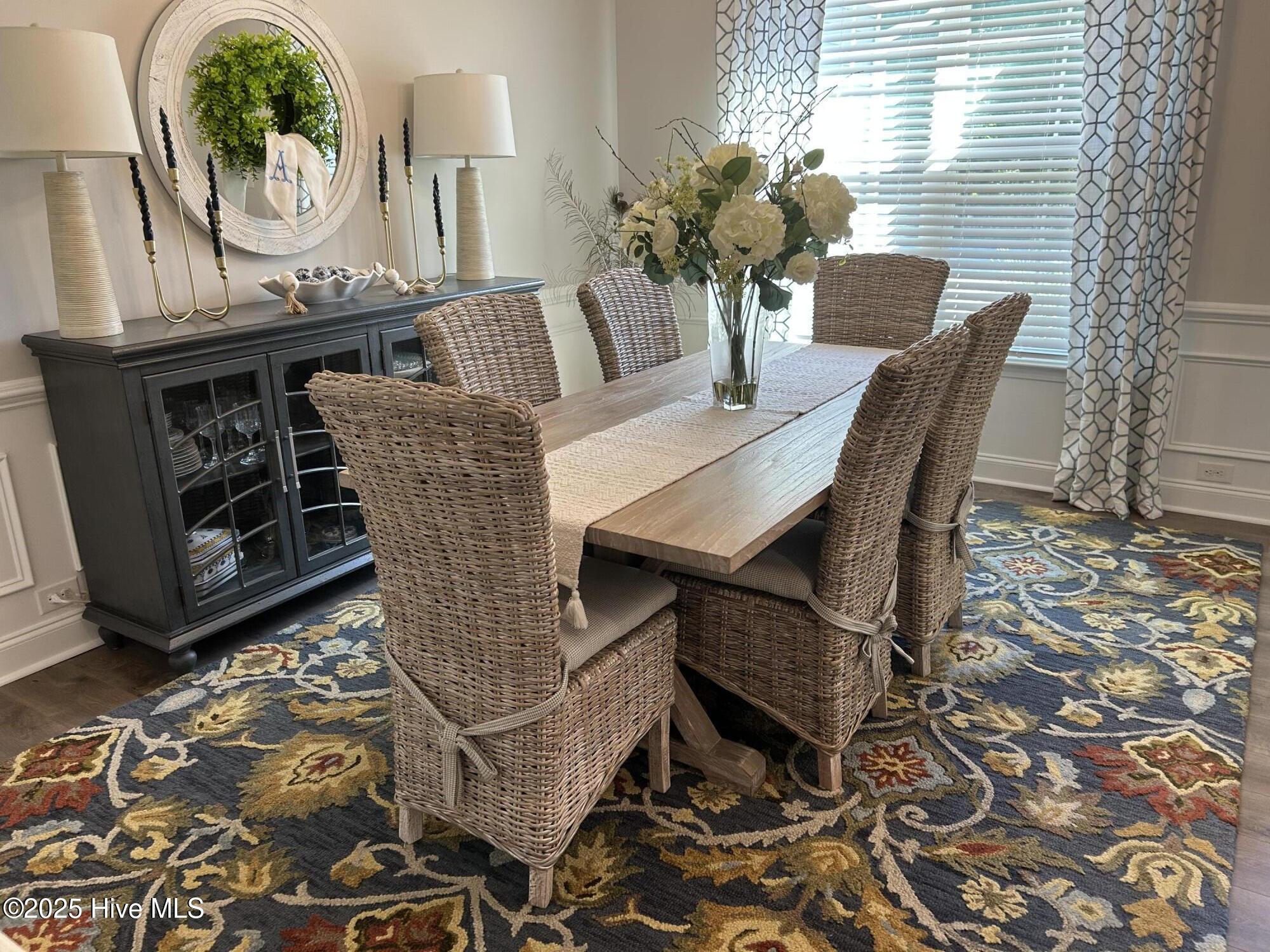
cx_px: 635
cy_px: 476
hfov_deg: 67.3
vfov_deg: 53.1
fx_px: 954
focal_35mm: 26
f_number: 1.5
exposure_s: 1/120
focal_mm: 5.7
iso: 125
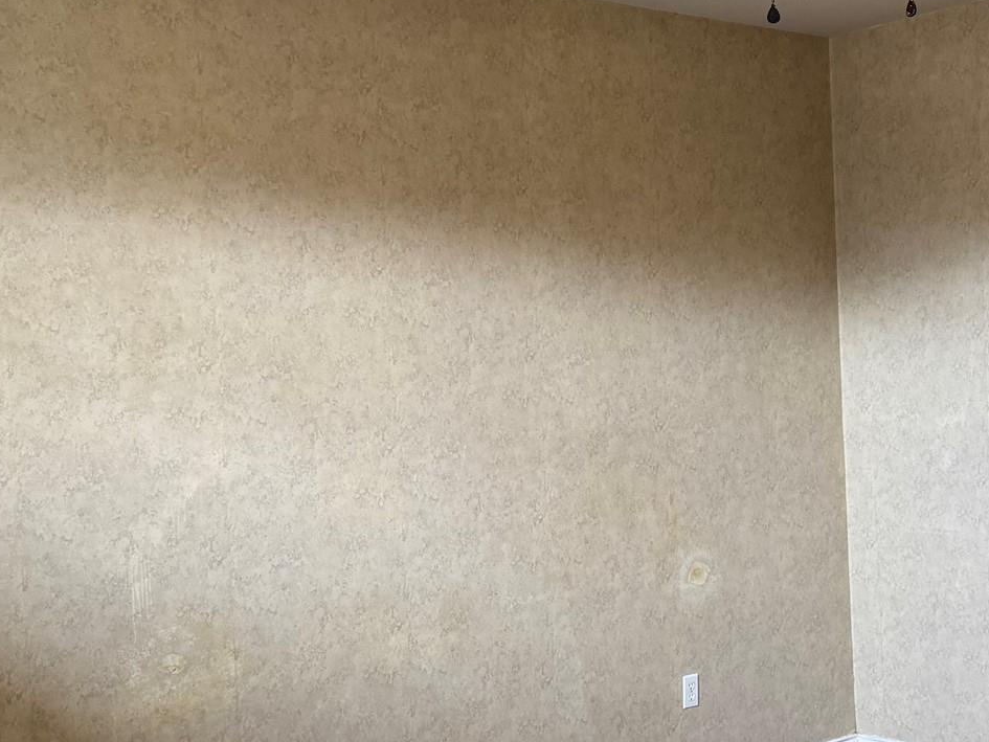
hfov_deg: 36.3
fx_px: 1486
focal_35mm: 52
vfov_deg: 28.0
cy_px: 407
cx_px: 695
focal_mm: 6.76
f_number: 1.78
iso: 250
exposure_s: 1/60
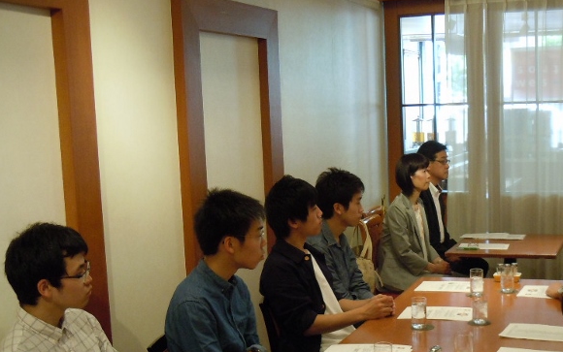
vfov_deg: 22.6
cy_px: 256
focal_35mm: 57
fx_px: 875
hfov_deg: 35.5
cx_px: 355
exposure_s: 1/30
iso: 400
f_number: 3.7
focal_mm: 7.1
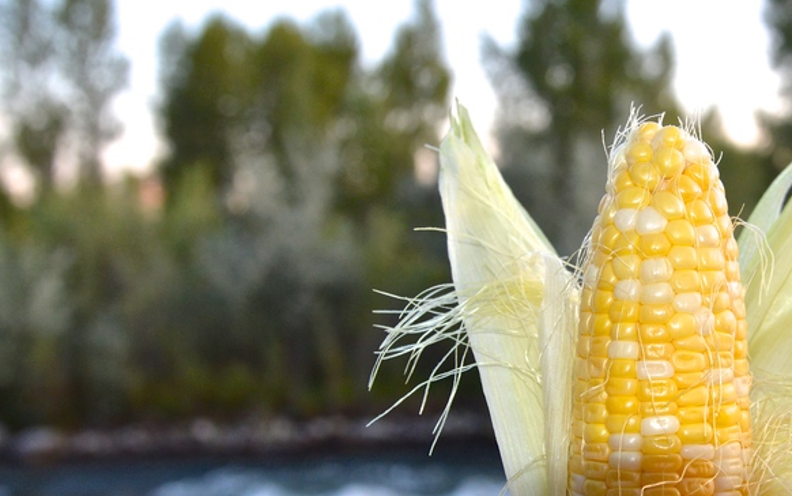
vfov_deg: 20.6
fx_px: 1360
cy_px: 294
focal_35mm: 63
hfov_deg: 31.6
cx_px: 641
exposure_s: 1/125
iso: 360
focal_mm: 24
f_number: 4
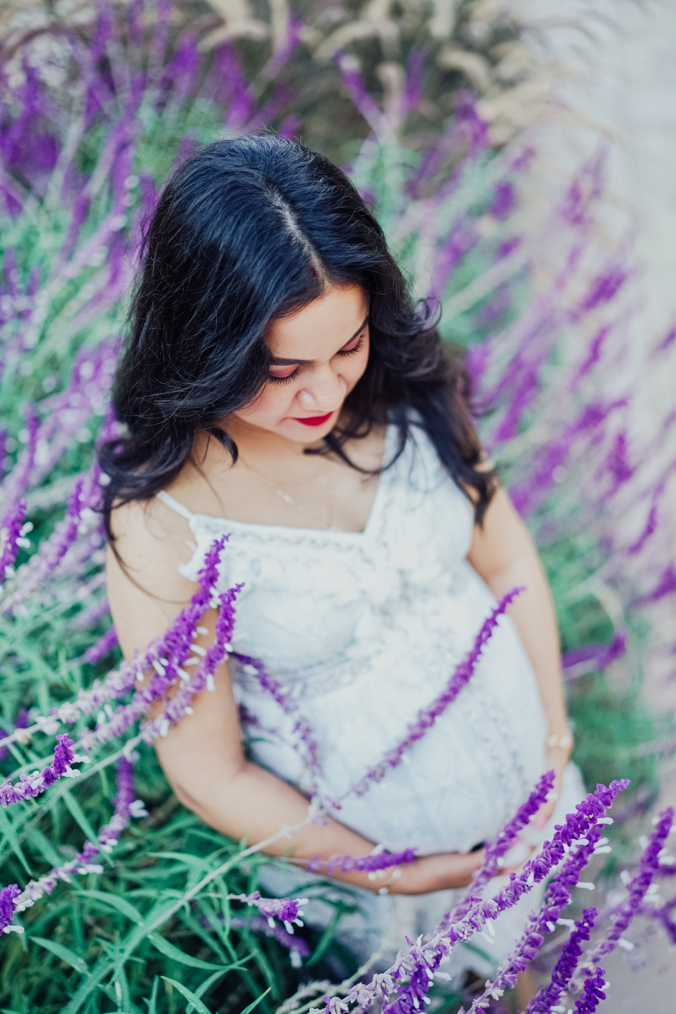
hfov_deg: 37.9
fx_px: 986
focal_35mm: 35
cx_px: 338
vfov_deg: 54.4
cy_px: 507
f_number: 1.4
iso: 100
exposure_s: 1/320
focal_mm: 35
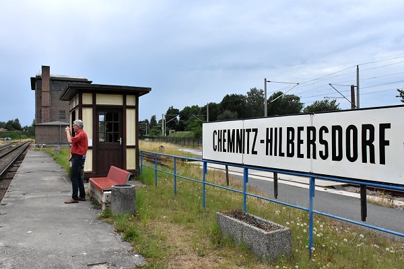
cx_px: 202
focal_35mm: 30
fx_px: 337
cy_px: 134
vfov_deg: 43.6
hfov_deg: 61.9
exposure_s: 1/8000
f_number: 8
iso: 2200
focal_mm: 20
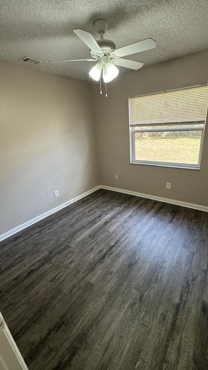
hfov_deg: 66.9
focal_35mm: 16
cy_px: 181
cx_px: 115
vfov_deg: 99.4
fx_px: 157
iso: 125
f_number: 2.2
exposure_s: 1/99
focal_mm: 2.22
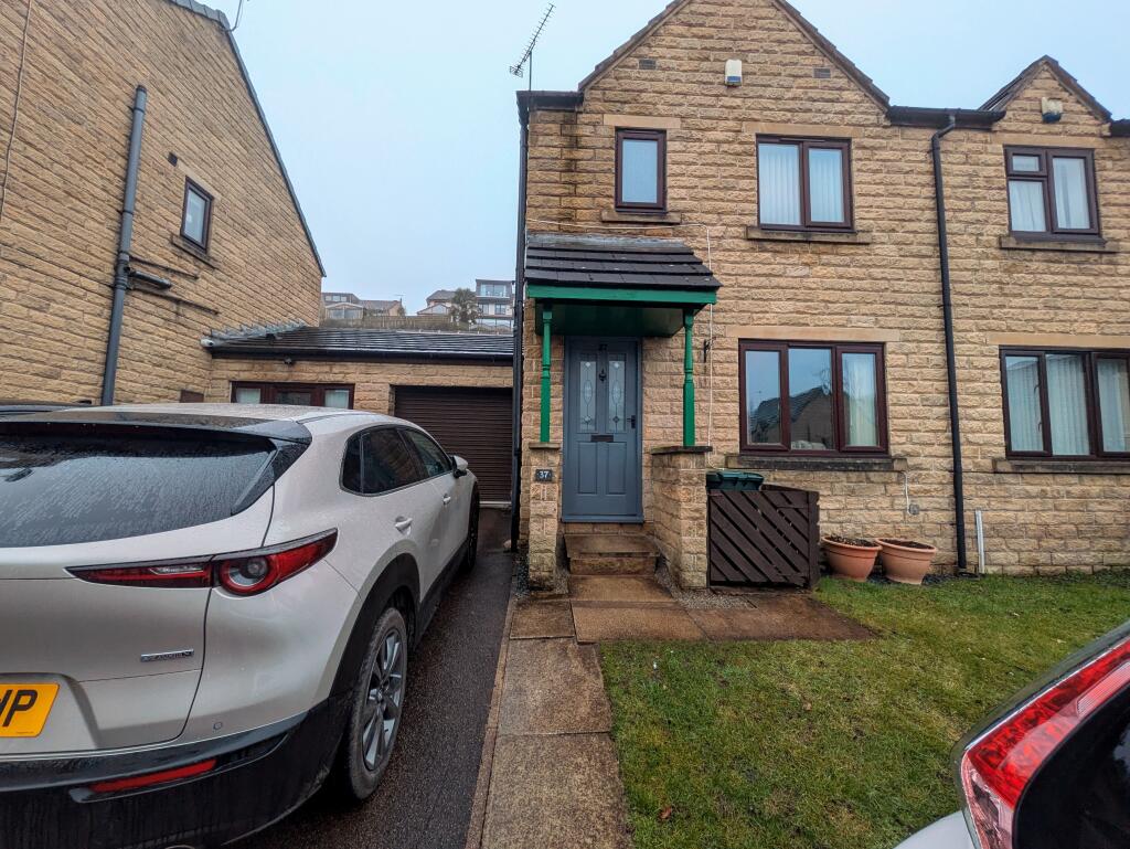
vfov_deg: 85.7
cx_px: 565
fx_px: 457
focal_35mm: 14
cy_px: 424
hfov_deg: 102.0
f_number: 2.2
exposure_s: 1/344
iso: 47
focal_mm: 1.83
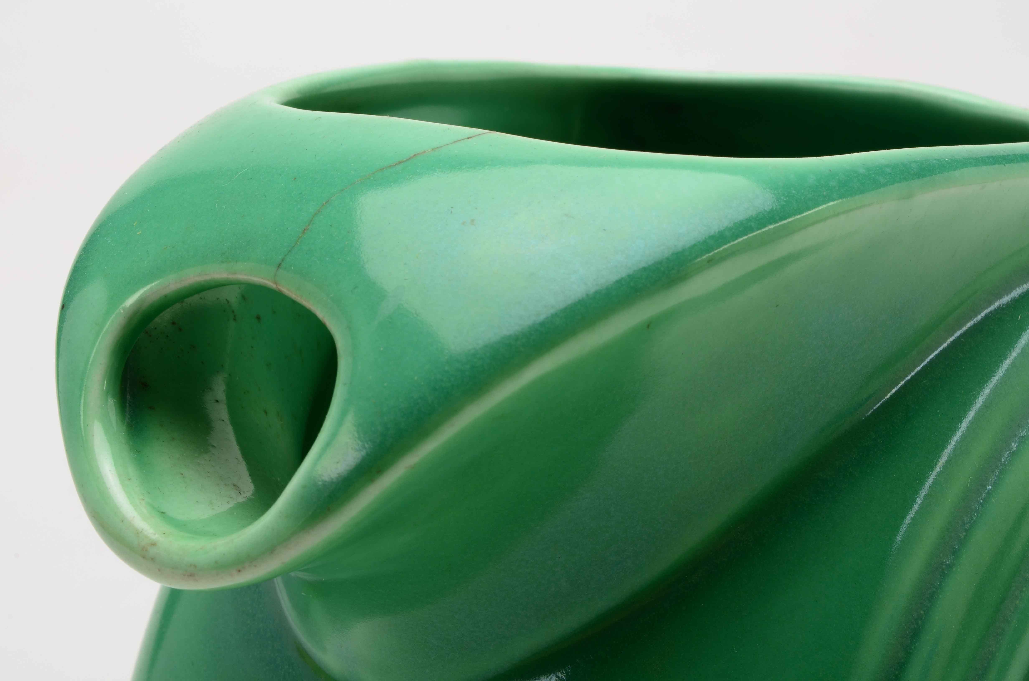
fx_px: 2353
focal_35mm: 82
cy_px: 340
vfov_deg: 16.5
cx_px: 514
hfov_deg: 24.7
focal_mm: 55
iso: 100
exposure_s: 1/160
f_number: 25
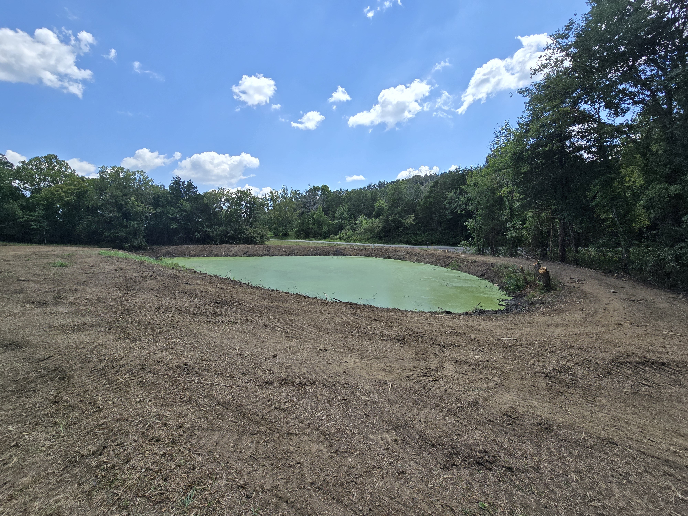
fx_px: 258
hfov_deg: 106.2
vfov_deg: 89.9
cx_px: 344
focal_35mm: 13
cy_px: 258
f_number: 2.2
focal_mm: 2.2
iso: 50
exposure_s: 1/2352
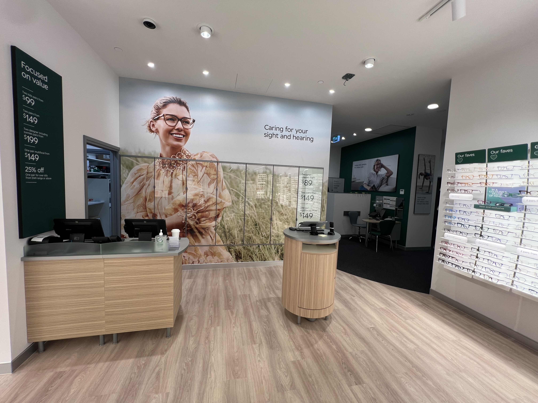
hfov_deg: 106.2
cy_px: 202
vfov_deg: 89.9
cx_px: 269
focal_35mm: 13
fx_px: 202
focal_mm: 1.57
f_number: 1.8
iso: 40
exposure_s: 1/100
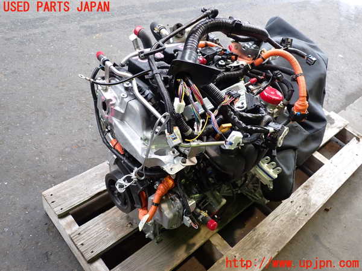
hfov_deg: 60.0
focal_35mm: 30
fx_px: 314
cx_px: 181
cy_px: 136
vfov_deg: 46.8
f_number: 2.3
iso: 200
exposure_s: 1/30
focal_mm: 5.4
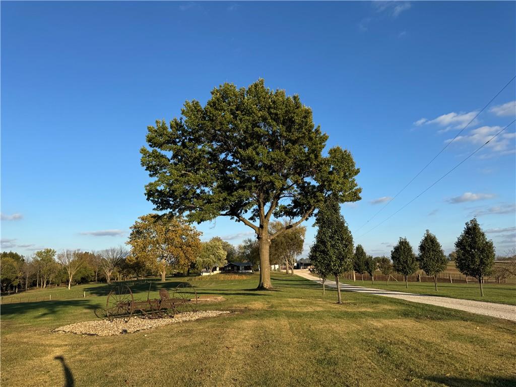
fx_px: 358
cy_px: 194
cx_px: 258
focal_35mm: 24
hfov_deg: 71.6
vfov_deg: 56.8
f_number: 1.78
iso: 80
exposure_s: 1/3096
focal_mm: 6.76
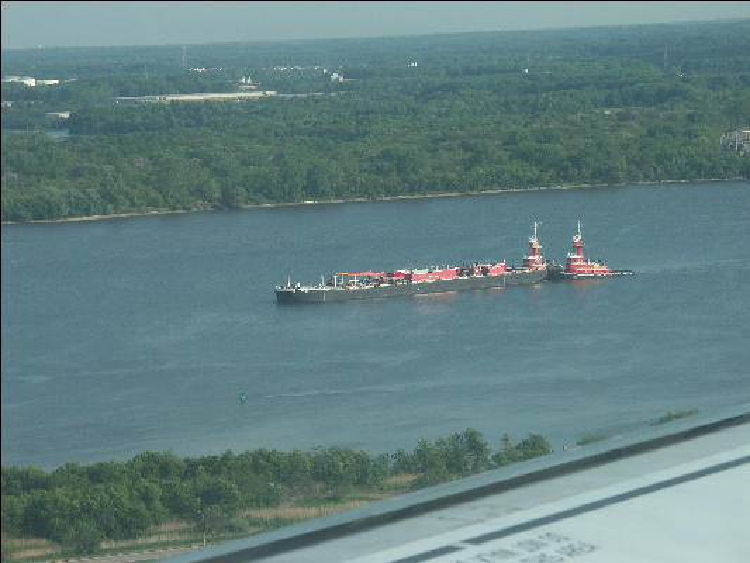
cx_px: 375
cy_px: 282
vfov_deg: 9.0
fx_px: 3576
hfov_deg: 12.0
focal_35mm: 165
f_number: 5
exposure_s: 1/640
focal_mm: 41.68
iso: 100
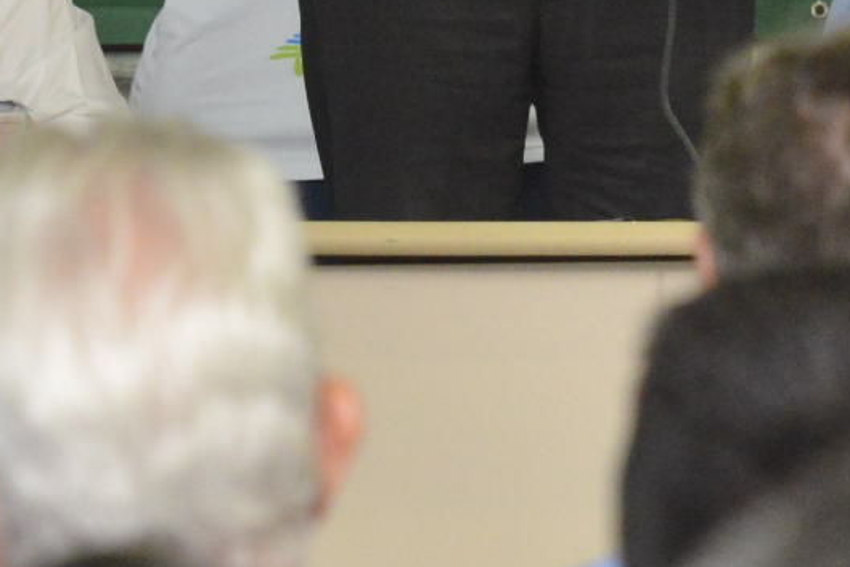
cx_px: 270
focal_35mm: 739
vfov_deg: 1.9
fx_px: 17452
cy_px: -591
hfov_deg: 2.8
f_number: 5
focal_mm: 130
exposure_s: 1/200
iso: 3200
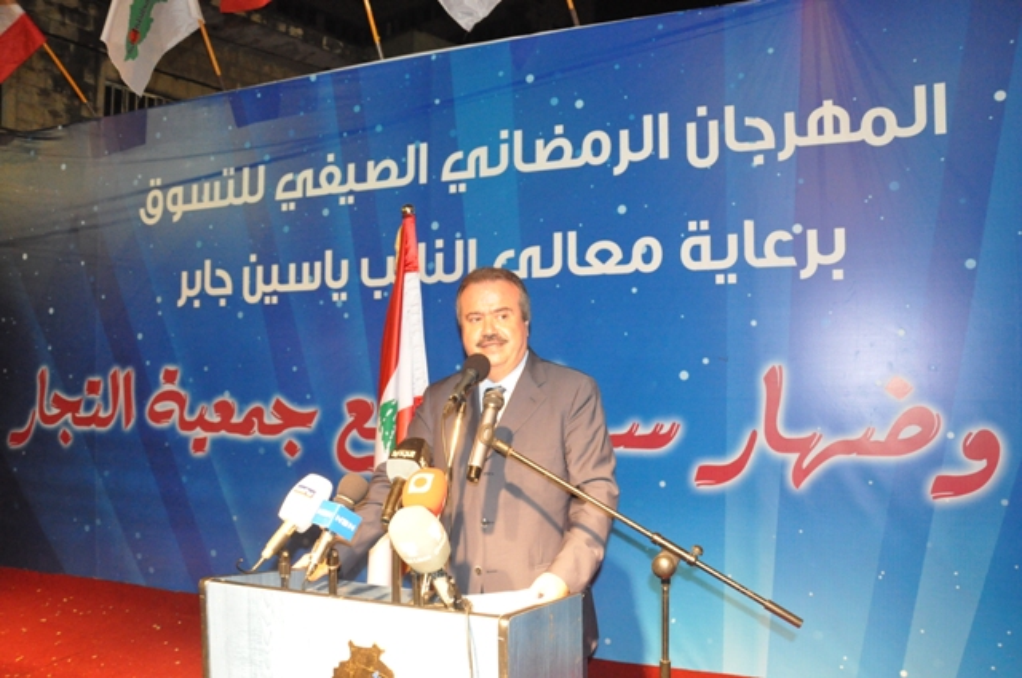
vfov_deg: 47.8
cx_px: 511
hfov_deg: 67.4
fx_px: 766
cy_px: 339
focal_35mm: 27
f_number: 5.6
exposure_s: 1/80
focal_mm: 18
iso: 3200
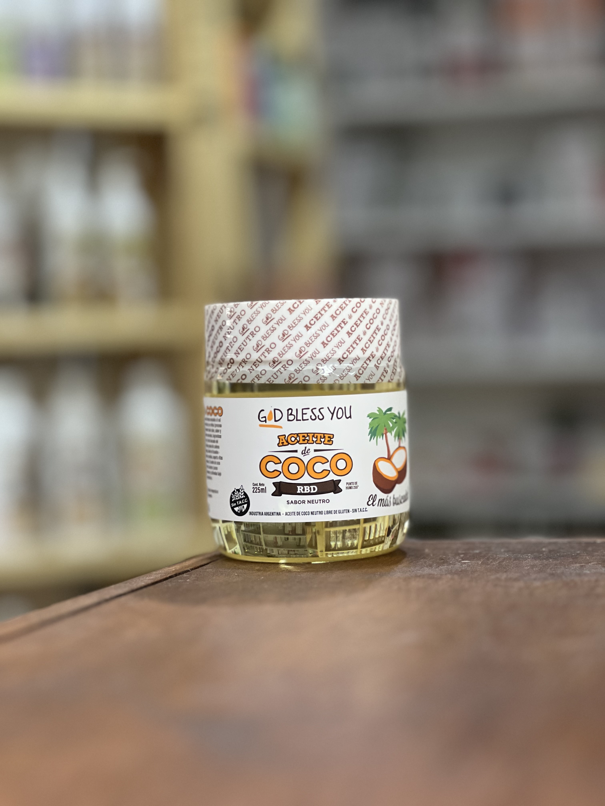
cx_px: 302
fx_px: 1794
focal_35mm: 77
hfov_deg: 19.1
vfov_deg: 25.3
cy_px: 403
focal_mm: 9
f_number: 2.8
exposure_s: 1/33
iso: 400
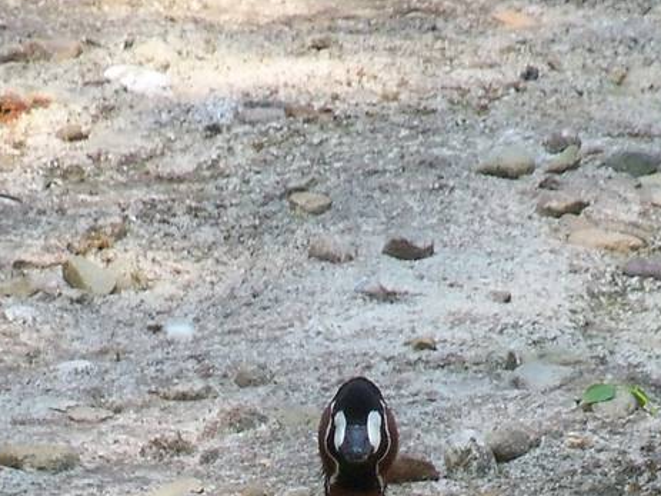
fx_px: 18861
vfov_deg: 1.5
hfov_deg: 2.0
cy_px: 602
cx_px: 331
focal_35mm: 988
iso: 250
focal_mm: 50.6
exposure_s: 1/500
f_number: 4.5
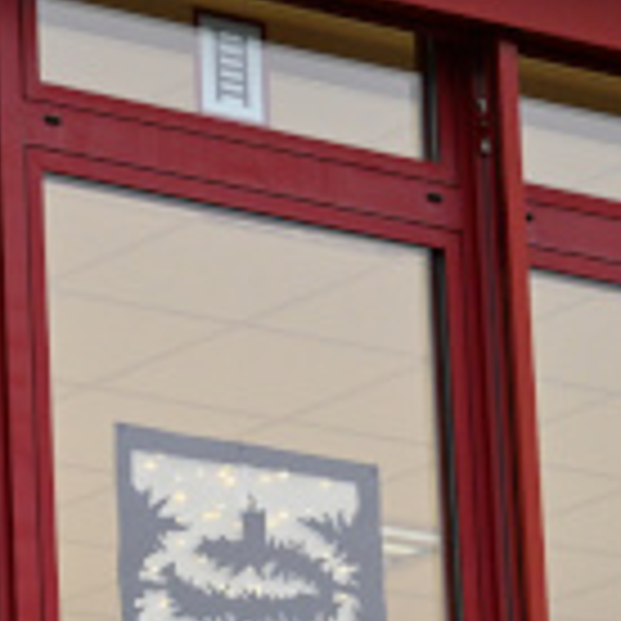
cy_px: 479
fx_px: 6824
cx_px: 212
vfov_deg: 5.2
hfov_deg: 5.2
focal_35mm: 336
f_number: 5
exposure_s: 1/400
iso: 3200
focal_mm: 91
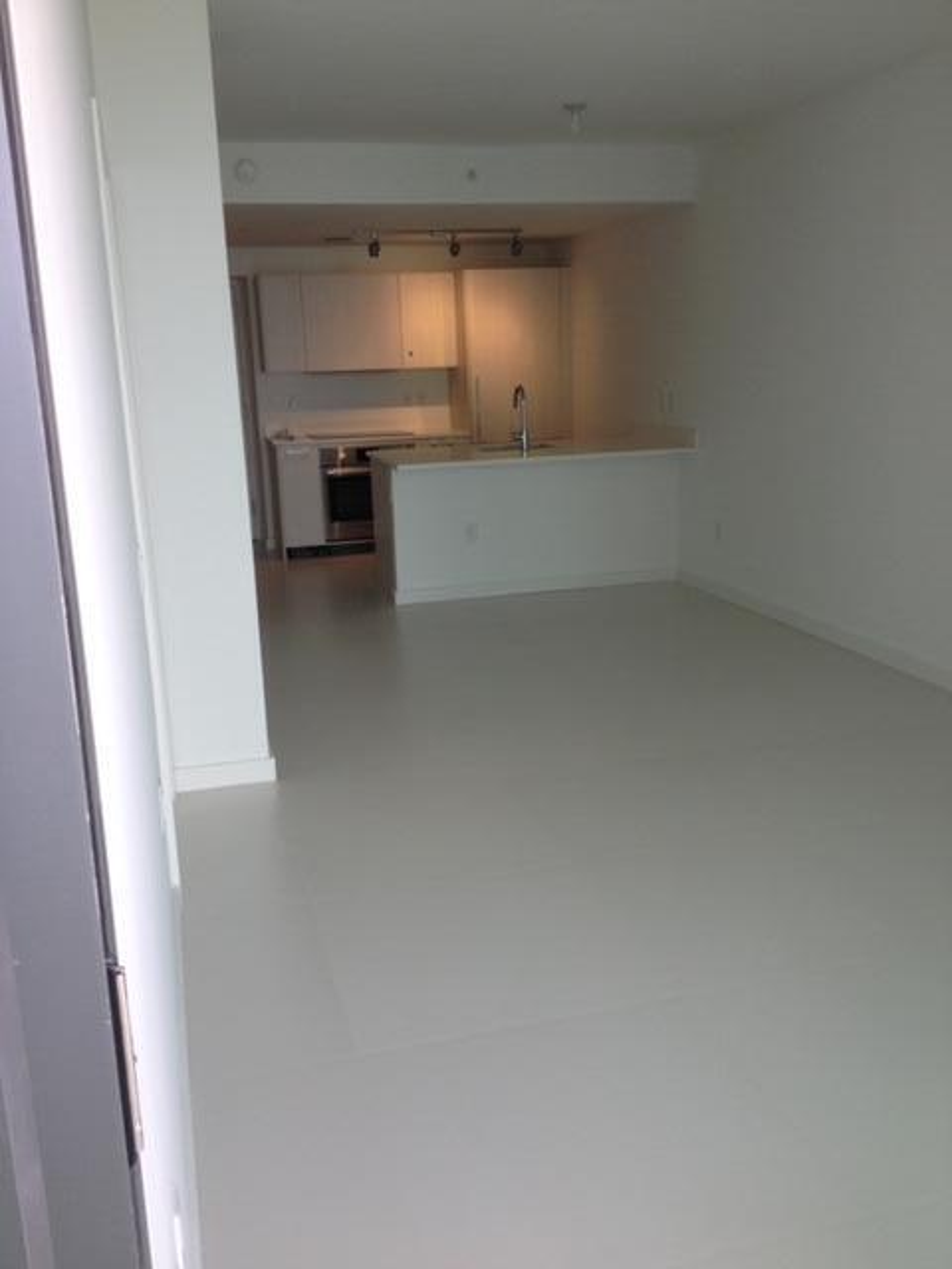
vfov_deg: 52.6
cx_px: 476
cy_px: 634
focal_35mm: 35
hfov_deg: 40.7
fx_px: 1283
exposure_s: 1/147
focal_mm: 4.28
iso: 50
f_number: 2.4
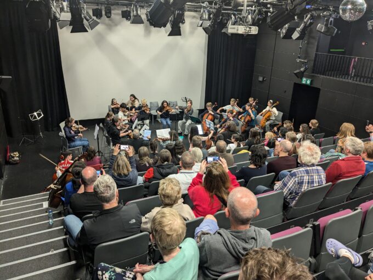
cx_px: 186
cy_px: 140
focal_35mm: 27
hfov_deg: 65.3
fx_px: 291
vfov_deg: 51.4
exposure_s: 1/25
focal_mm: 4.38
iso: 180
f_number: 1.73
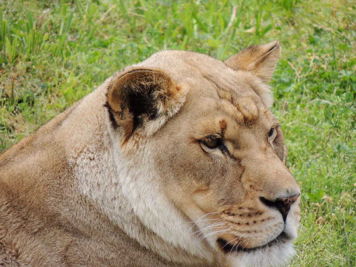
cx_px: 178
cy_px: 134
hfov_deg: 2.0
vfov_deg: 1.5
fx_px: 10284
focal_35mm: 1000
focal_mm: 180
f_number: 5.9
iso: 250
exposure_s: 1/500
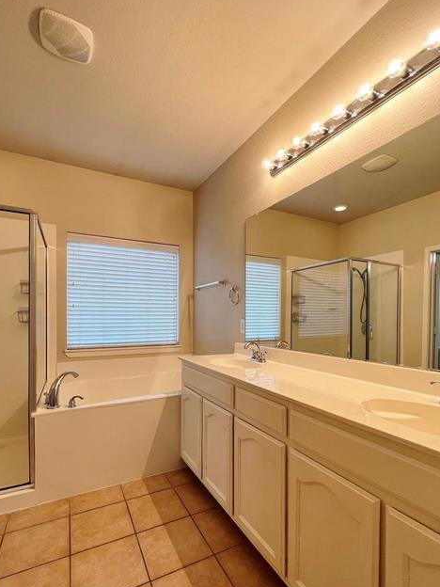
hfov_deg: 78.1
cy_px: 319
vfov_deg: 94.3
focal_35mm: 16
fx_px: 271
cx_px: 215
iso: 125
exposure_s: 1/120
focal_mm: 1.57
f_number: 1.8
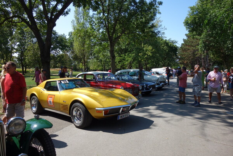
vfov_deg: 46.4
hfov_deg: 65.5
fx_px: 181
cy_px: 78
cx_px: 116
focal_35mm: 28
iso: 125
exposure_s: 1/320
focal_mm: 10.4
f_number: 5.6
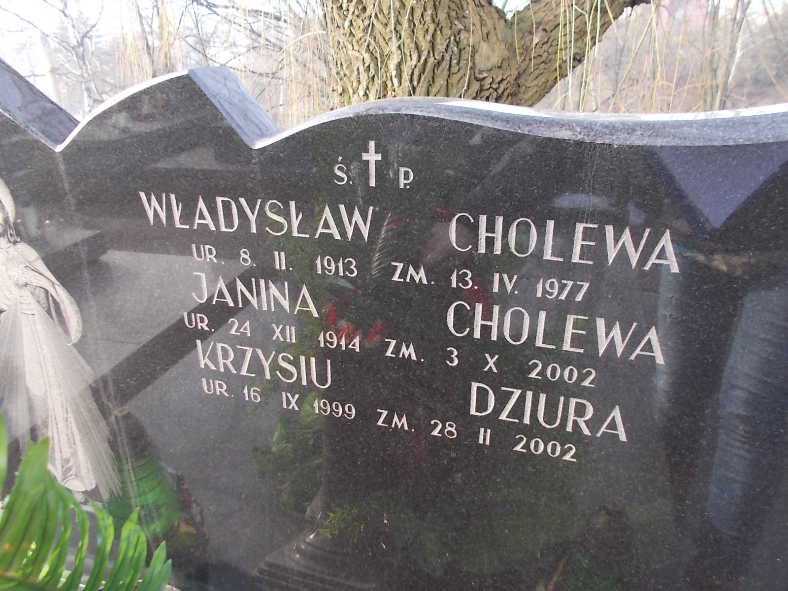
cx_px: 394
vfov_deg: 53.1
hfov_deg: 67.3
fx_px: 592
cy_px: 296
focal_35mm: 26
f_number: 3.2
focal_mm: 4.6
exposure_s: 1/50
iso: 80
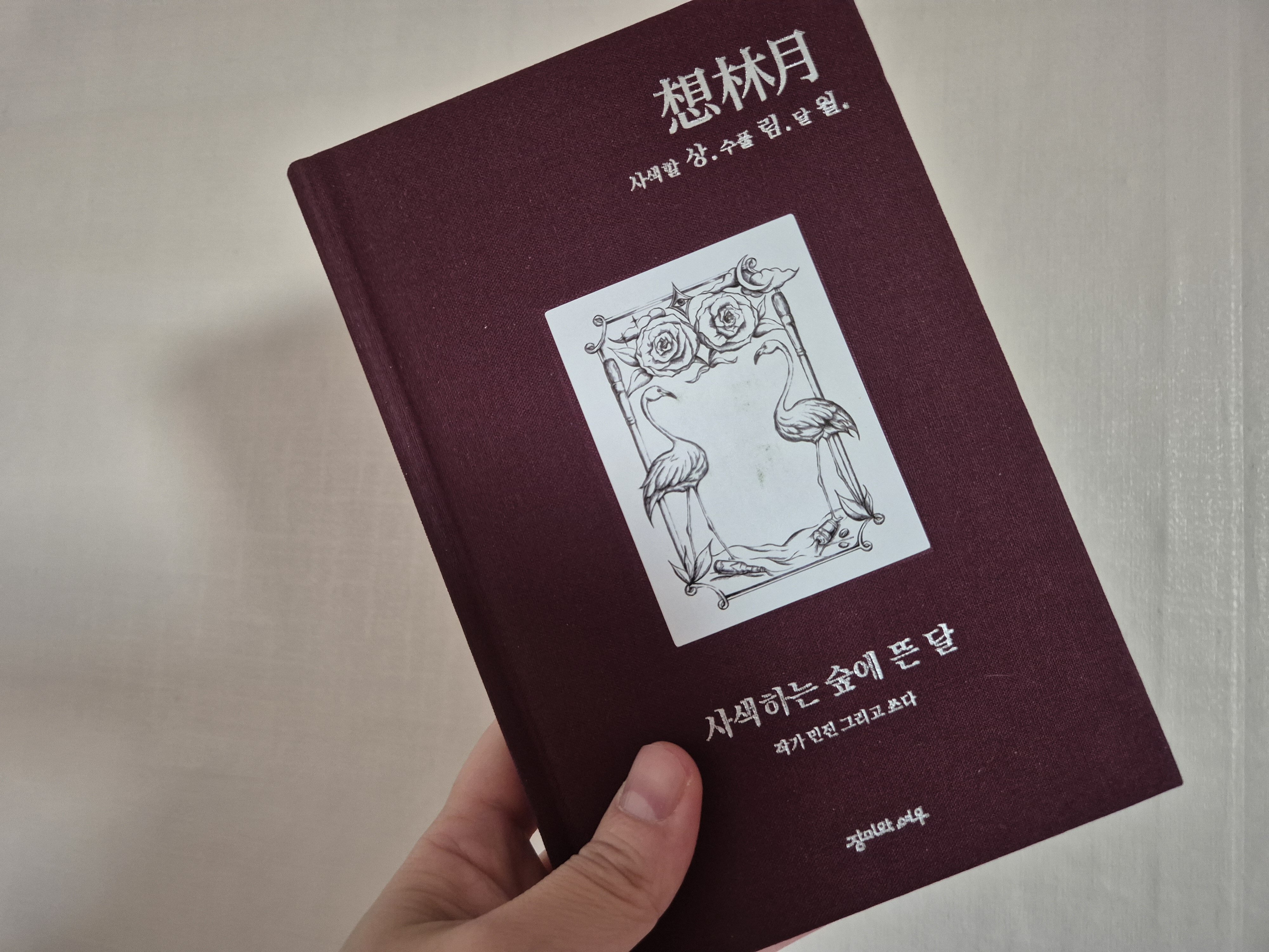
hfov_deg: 73.9
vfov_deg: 58.9
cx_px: 634
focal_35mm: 23
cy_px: 476
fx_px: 843
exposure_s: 1/60
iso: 800
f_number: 1.8
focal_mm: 5.4
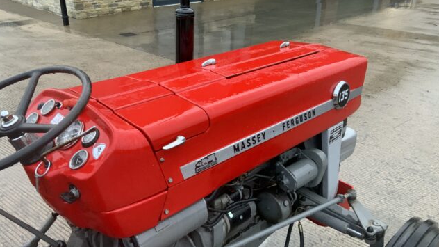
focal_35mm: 32
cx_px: 220
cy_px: 126
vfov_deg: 36.6
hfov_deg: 61.0
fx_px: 372
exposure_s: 1/60
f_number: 1.8
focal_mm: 3
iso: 200
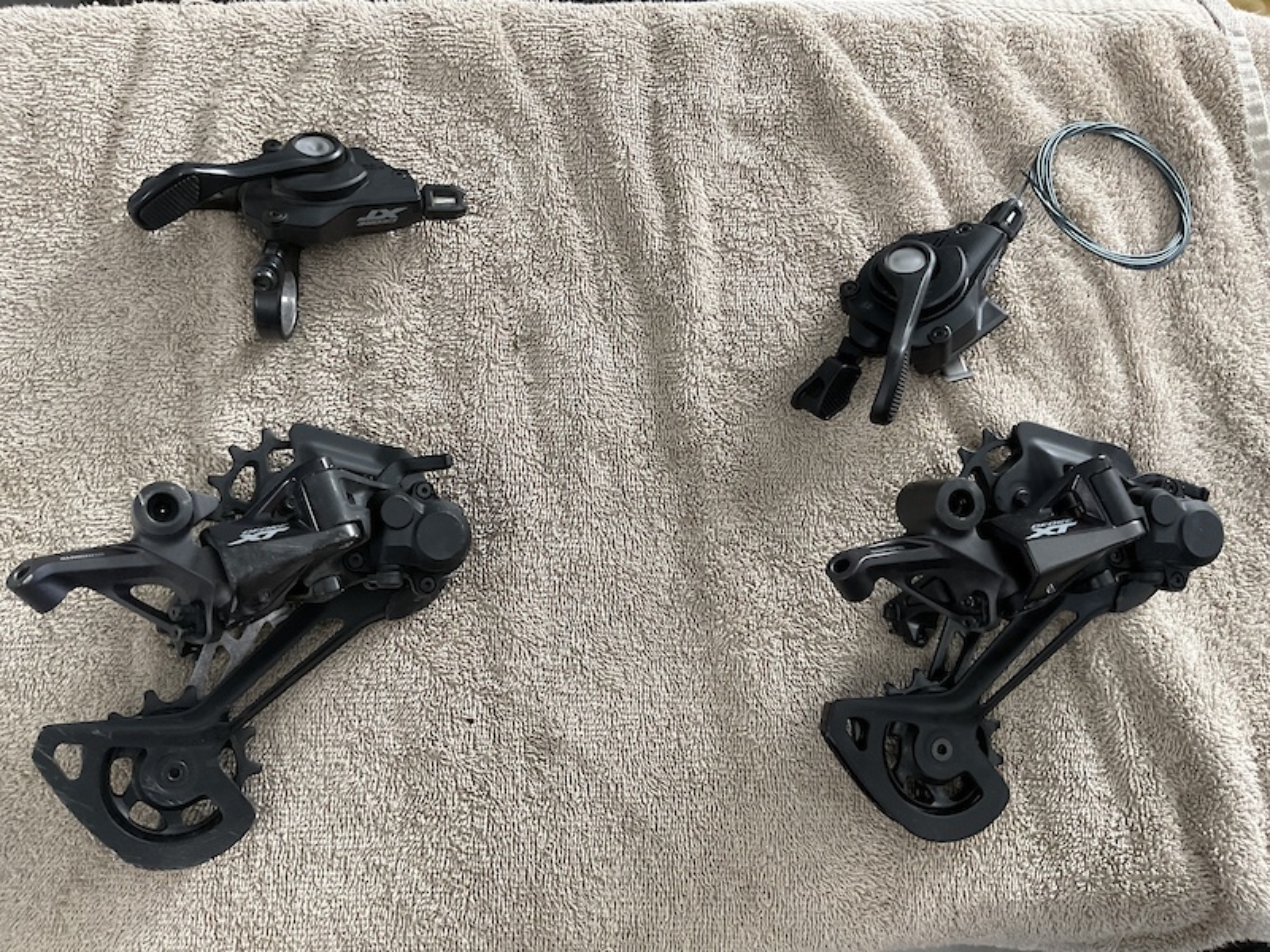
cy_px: 476
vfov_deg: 48.2
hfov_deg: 61.7
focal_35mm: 29
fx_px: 1064
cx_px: 635
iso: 100
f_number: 1.8
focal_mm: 3
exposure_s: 1/60
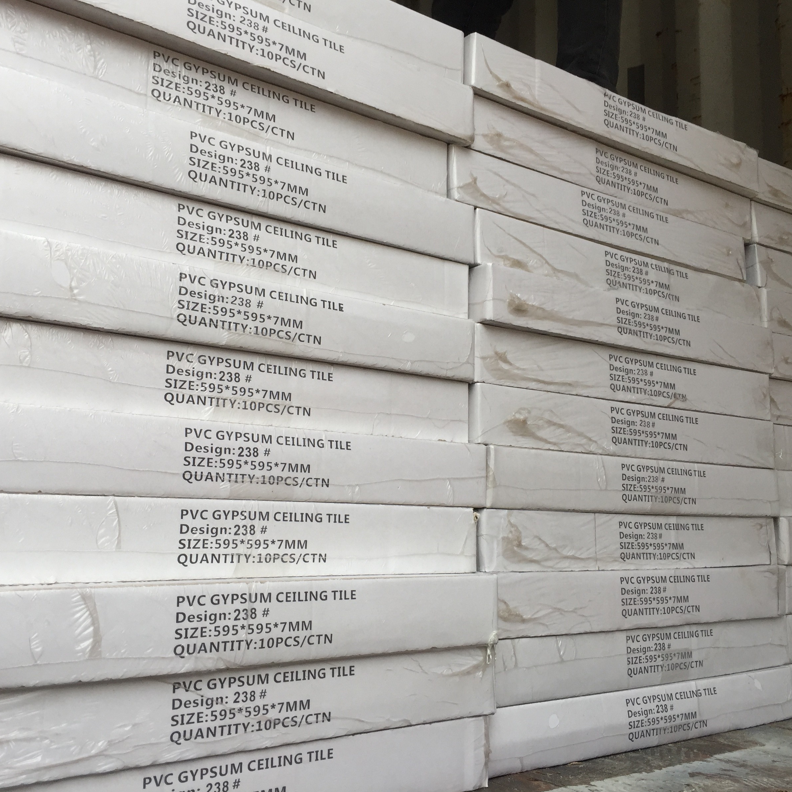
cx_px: 399
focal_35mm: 35
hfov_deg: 47.2
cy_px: 389
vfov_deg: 47.2
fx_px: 906
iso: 32
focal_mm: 4.15
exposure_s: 1/306
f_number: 2.2
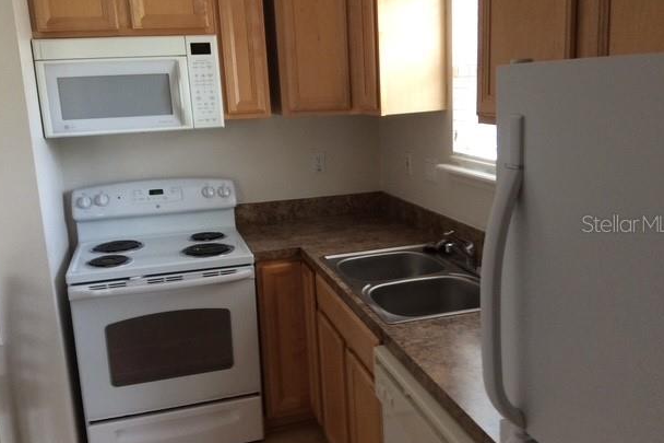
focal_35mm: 35
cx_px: 335
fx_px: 645
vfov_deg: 37.8
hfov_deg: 54.4
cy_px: 223
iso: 80
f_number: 2.4
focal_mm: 3.3
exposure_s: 1/24
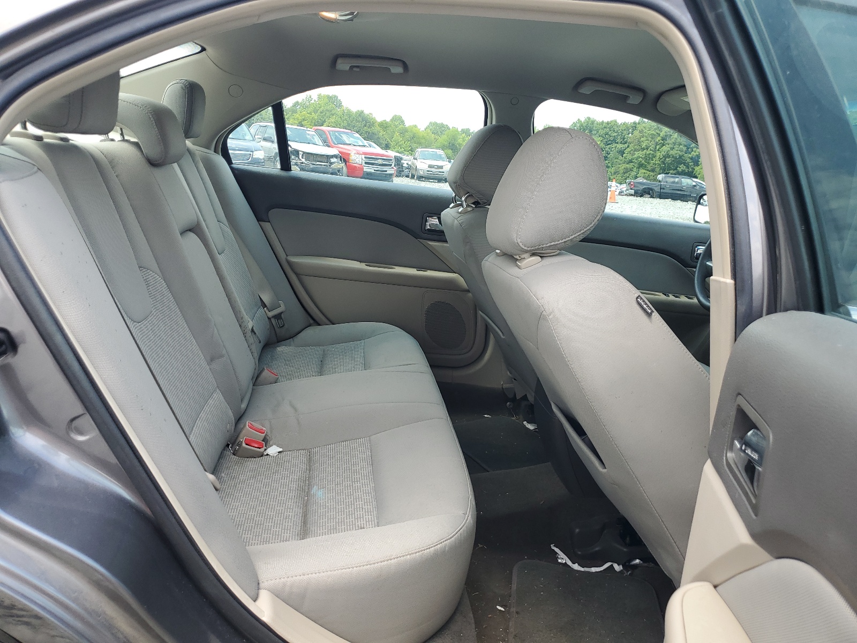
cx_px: 428
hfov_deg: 67.3
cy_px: 322
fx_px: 644
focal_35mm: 26
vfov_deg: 53.1
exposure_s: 1/435
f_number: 1.5
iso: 50
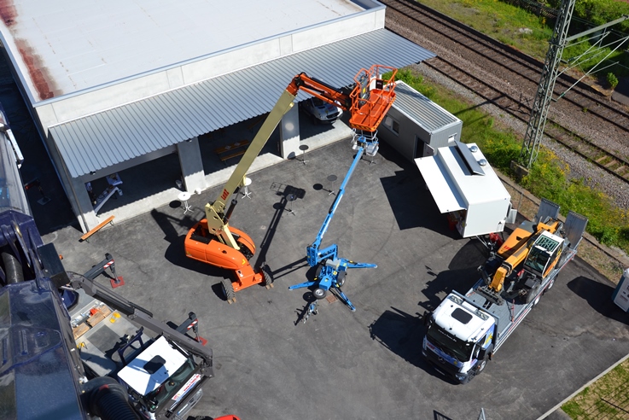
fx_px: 551
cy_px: 210
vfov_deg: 41.7
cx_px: 314
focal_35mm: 32
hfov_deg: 59.5
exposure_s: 1/250
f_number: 8
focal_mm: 21
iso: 100
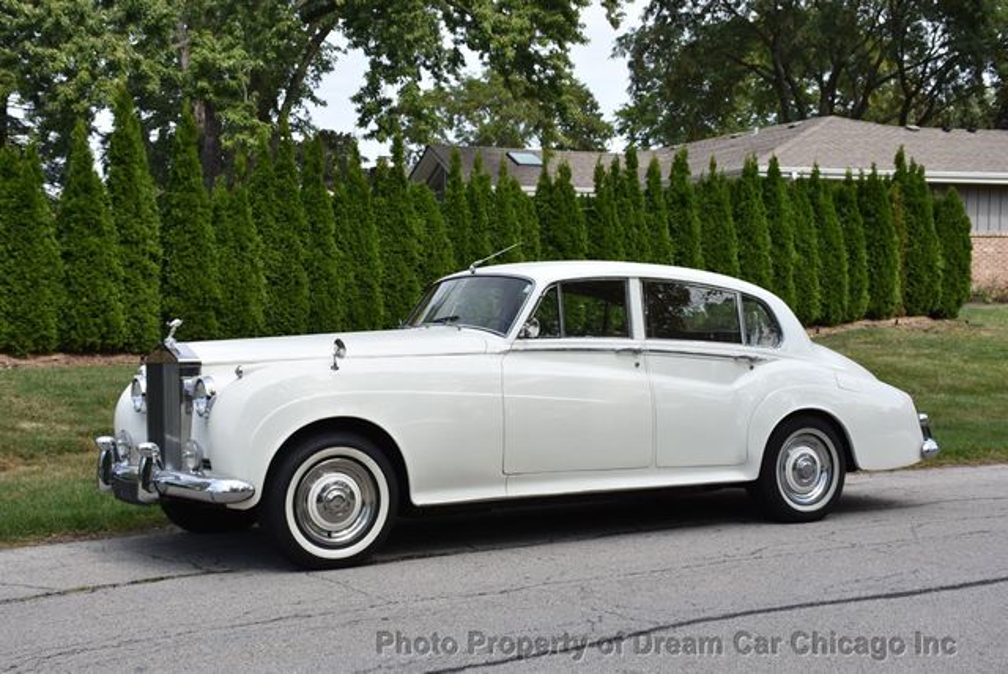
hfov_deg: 38.8
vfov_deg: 26.5
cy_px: 337
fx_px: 1429
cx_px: 504
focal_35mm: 51
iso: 250
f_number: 8
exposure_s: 1/500
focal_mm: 34
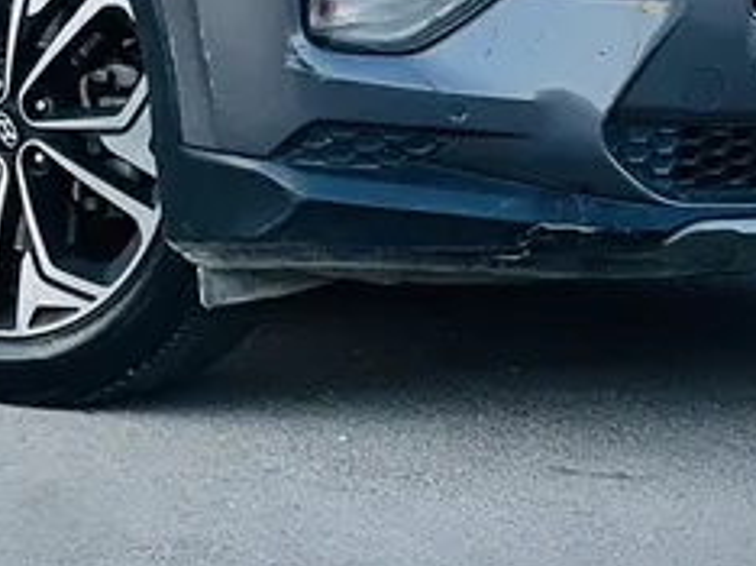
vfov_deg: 4.6
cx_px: 126
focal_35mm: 316
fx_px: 6894
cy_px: -556
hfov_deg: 6.3
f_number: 2.8
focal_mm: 9
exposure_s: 1/121
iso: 32
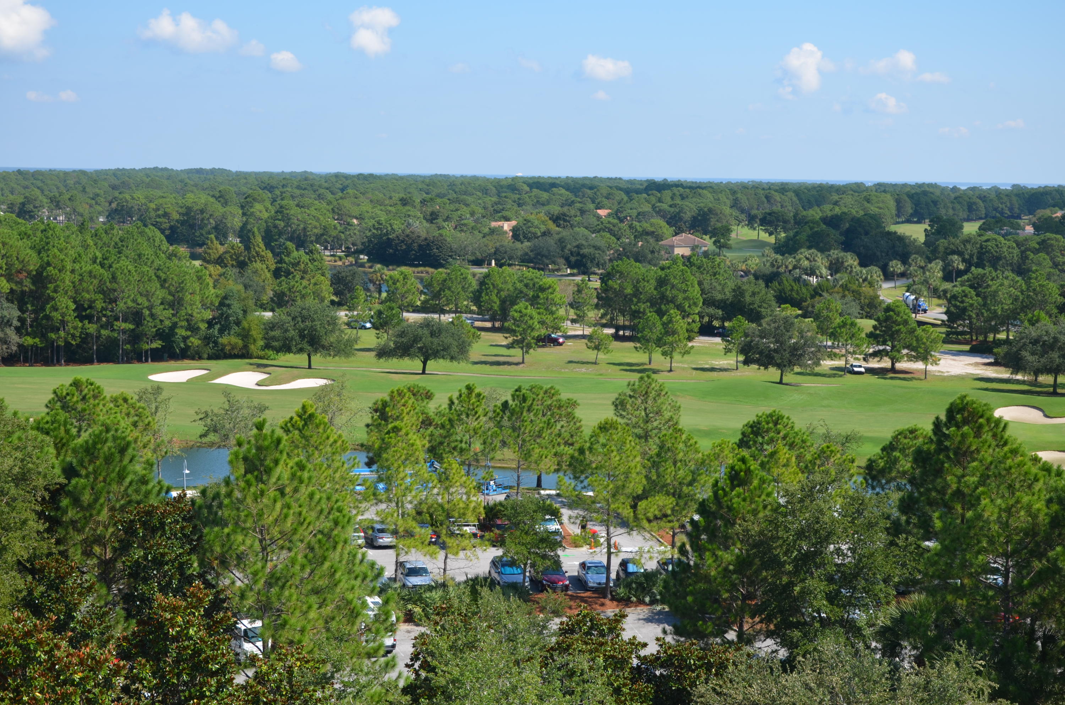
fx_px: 1506
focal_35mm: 51
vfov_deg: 26.4
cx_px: 532
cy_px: 352
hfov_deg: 39.0
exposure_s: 1/250
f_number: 8
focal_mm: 34
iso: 100
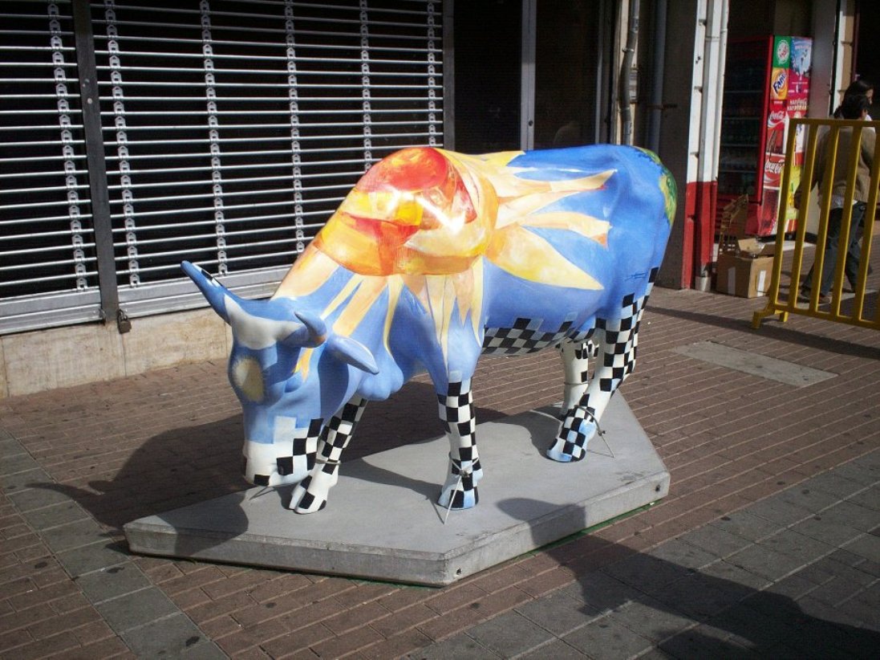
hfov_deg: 51.4
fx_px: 915
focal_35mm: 36
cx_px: 440
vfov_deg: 39.6
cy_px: 330
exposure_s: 1/1085
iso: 100
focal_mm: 6
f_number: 4.5
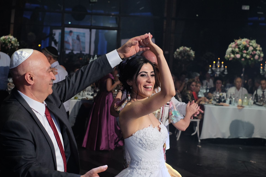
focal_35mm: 70
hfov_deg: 28.8
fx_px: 517
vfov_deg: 19.4
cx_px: 135
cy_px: 113
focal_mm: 35
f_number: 3.2
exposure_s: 1/250
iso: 800
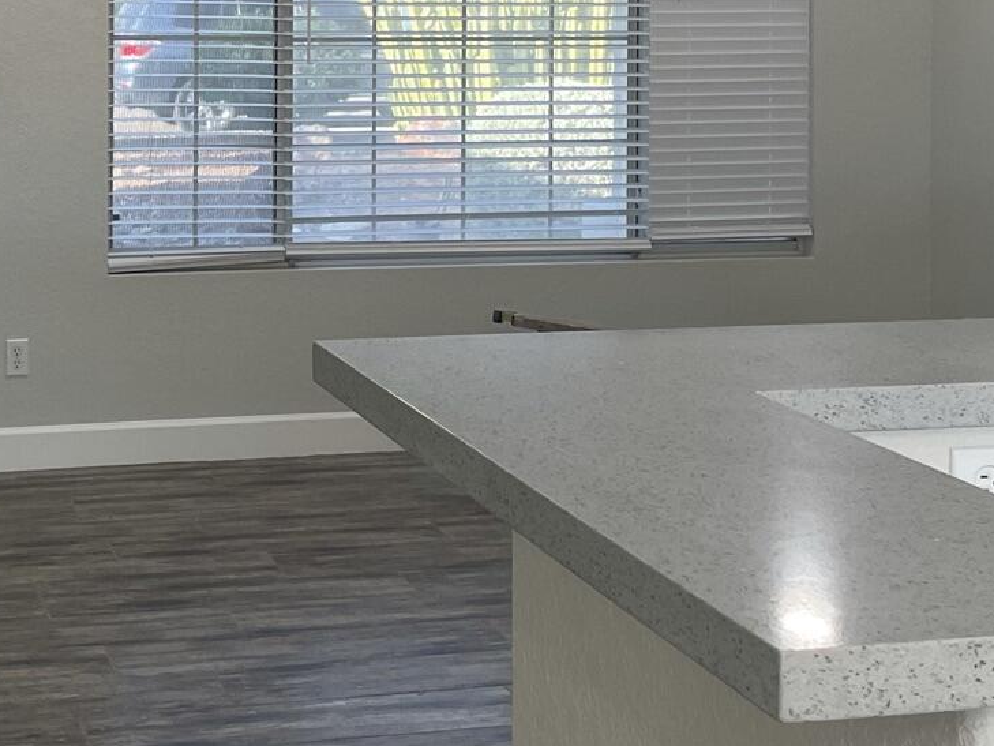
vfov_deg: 19.7
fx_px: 2097
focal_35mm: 73
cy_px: 30
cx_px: 267
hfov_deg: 26.4
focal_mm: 4.2
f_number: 1.6
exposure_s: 1/120
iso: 100
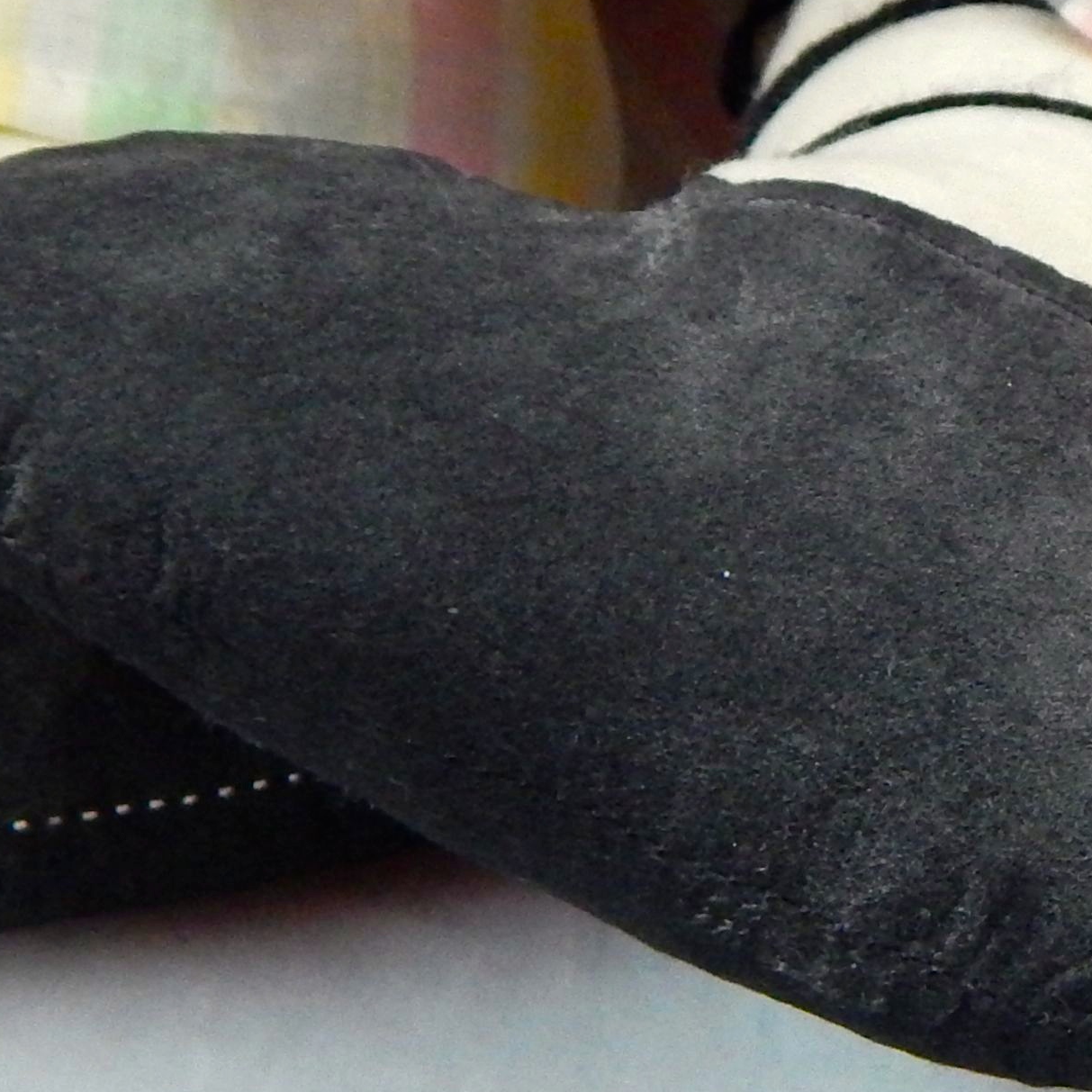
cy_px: 480
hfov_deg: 17.7
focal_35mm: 94
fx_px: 3355
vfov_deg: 18.5
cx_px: 1257
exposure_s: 1/60
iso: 400
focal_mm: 5.1
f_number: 3.2
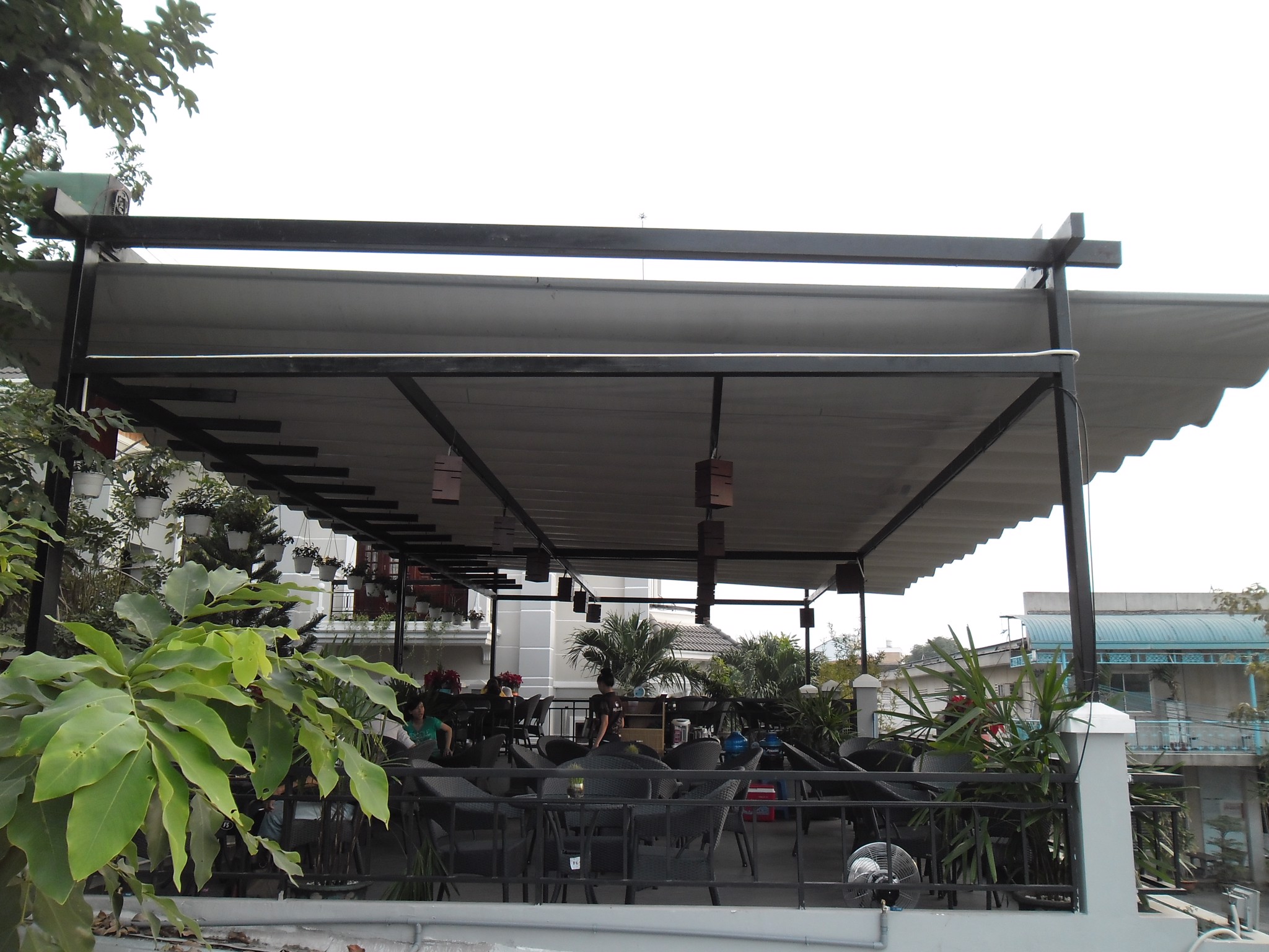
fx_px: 990
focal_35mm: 27
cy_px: 476
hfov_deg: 65.3
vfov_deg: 51.4
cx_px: 634
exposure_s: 1/90
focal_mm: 4.9
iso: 80
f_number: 3.5
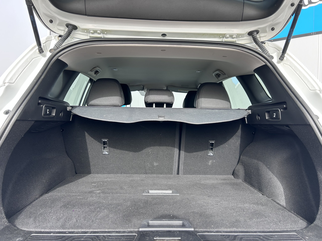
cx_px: 161
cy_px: 120
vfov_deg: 53.1
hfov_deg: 67.3
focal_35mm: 26
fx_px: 242
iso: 50
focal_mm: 5.7
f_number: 1.5
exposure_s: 1/427
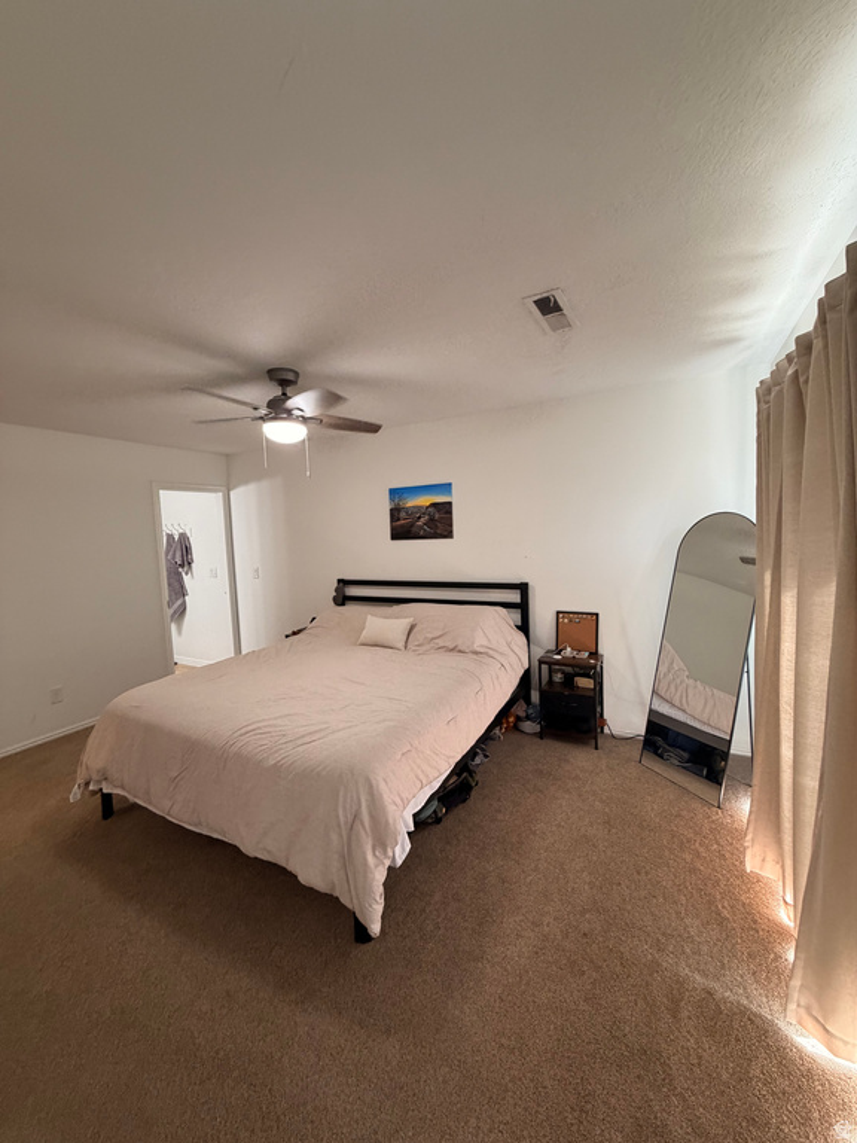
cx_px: 428
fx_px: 462
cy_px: 572
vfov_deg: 102.1
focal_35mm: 14
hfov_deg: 85.7
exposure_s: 1/60
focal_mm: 2.22
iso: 320
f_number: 2.2
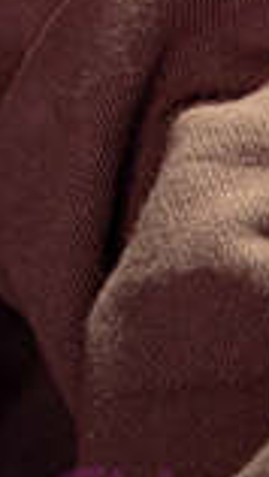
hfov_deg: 2.2
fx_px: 7043
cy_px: -1253
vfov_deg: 3.7
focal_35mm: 556
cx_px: -632
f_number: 3.2
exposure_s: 1/200
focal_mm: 70
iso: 800
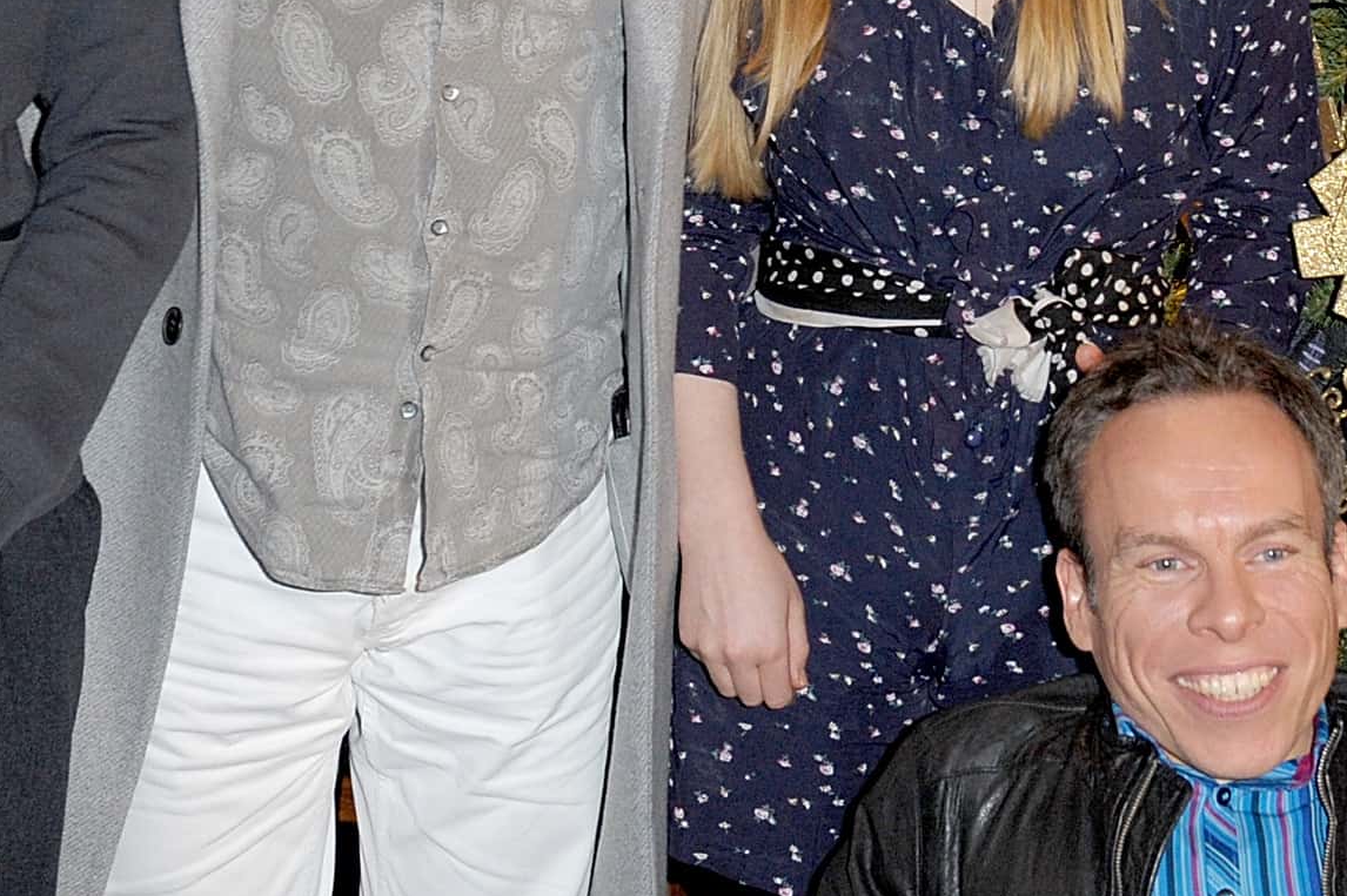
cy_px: -41
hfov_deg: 22.6
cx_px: 1024
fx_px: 3328
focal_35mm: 89
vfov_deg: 15.0
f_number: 4.5
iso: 1250
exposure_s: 1/125
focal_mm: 34
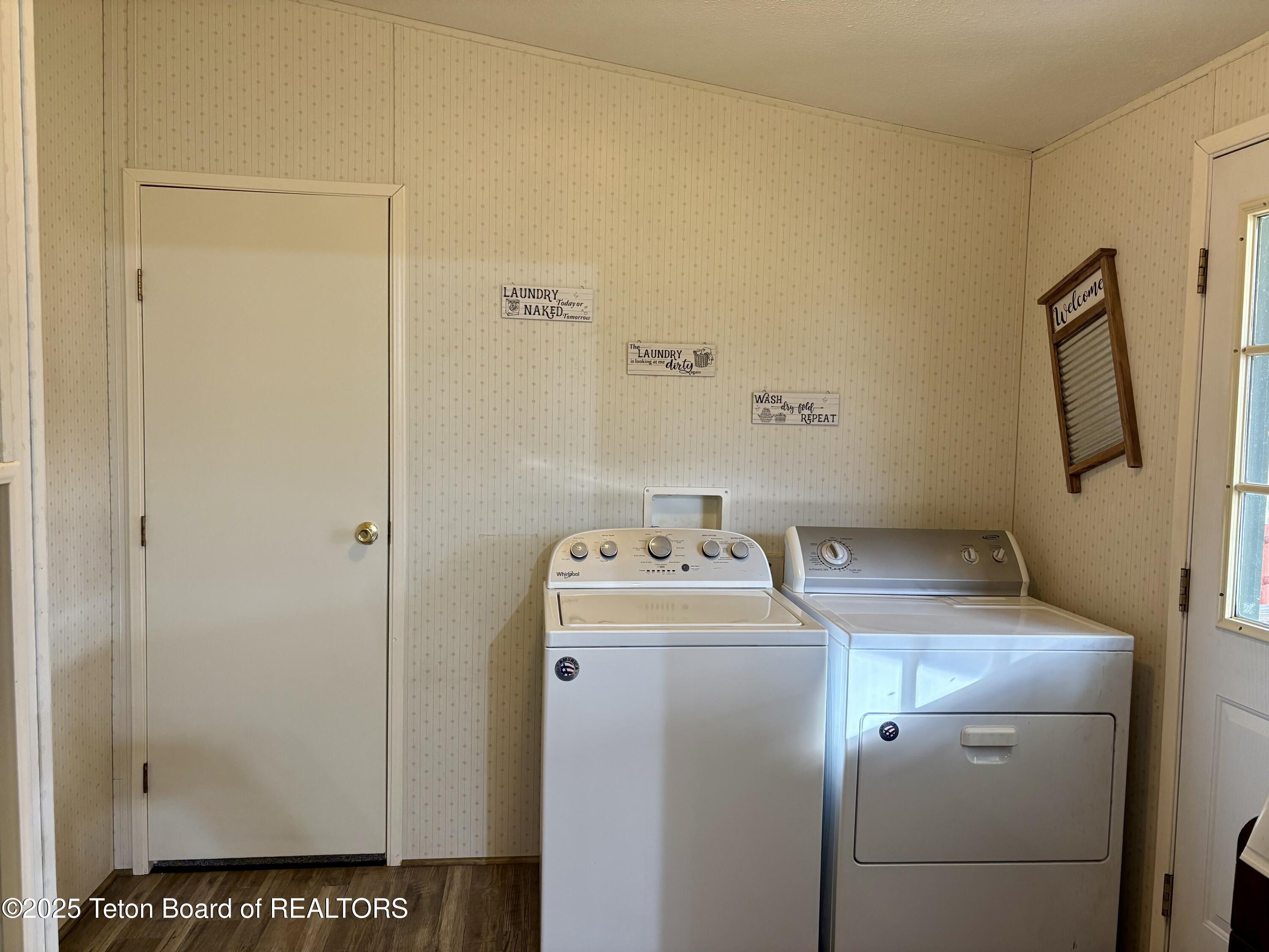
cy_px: 476
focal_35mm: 26
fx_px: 953
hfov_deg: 67.3
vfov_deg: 53.1
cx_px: 634
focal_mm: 5.96
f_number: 1.6
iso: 160
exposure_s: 1/120
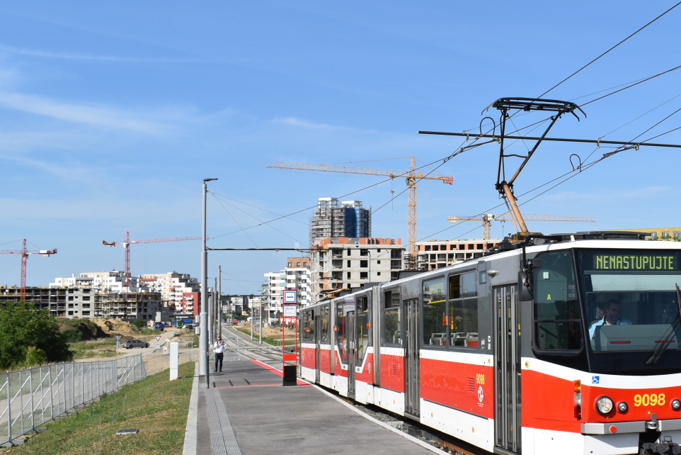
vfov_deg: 27.6
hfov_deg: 39.2
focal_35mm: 49
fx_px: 923
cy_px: 254
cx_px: 525
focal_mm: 21
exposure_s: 1/400
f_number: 10
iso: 200
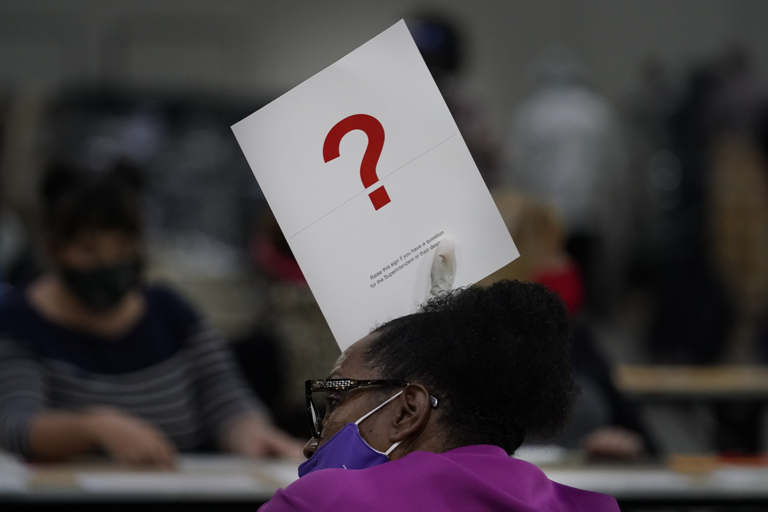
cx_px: 384
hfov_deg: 7.4
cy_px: 256
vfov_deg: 4.9
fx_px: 5952
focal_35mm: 279
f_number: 5.6
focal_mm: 279
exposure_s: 1/250
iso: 4000
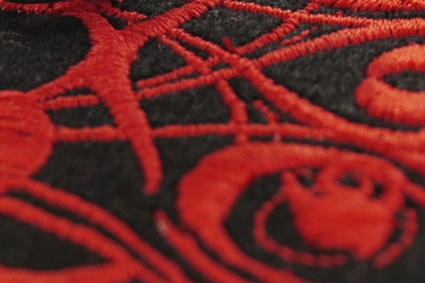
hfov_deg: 7.8
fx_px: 3103
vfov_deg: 5.2
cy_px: -17
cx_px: 66
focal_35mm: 263
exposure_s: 1/60
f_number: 8
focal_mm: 62
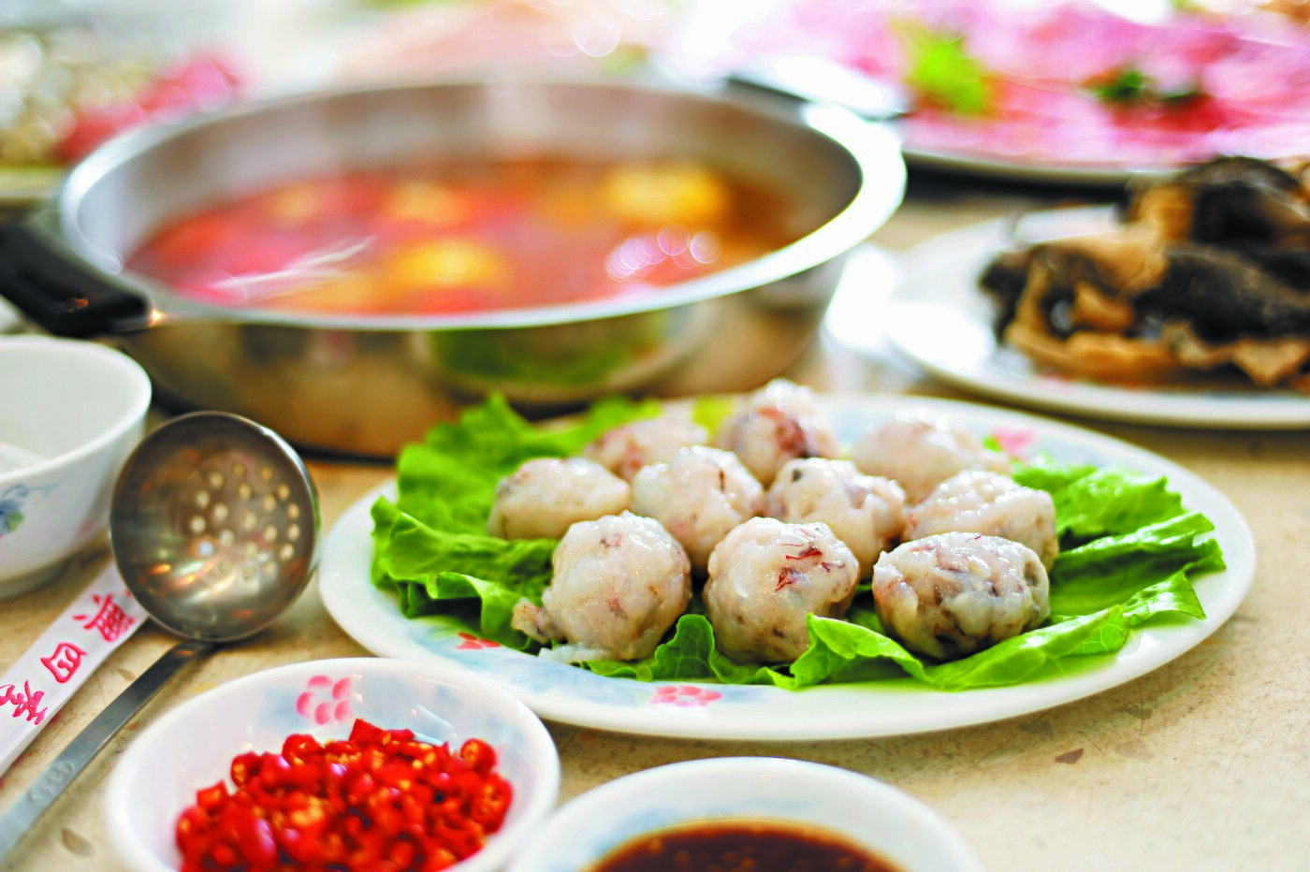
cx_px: 655
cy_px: 436
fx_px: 1819
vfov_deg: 27.0
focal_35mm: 50
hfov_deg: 39.6
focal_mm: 50
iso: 200
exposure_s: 1/160
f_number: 2
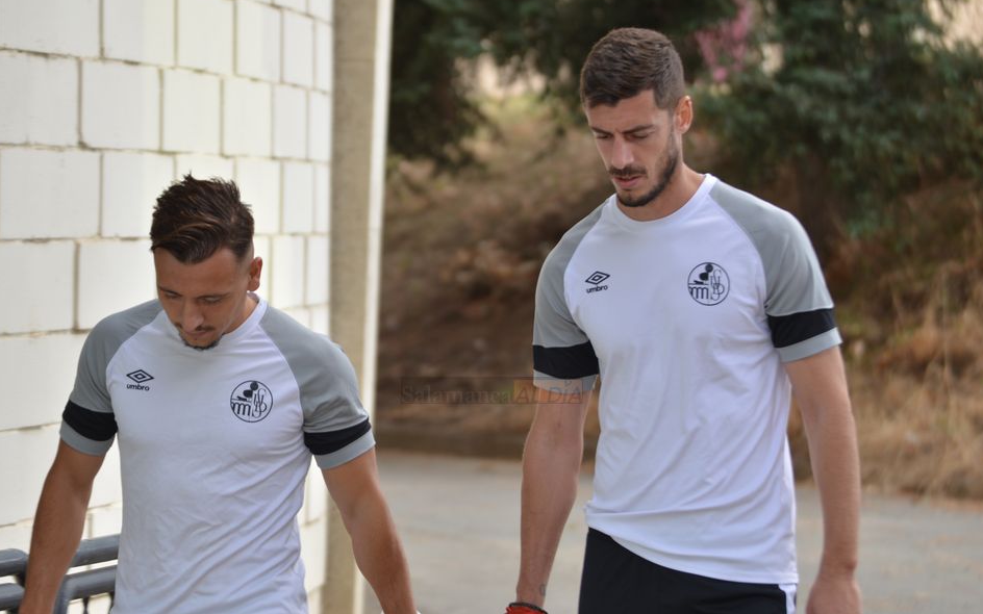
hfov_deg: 10.1
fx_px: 5559
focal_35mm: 208
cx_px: 492
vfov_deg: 6.3
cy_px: 286
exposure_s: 1/125
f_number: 4.5
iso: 100
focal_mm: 135
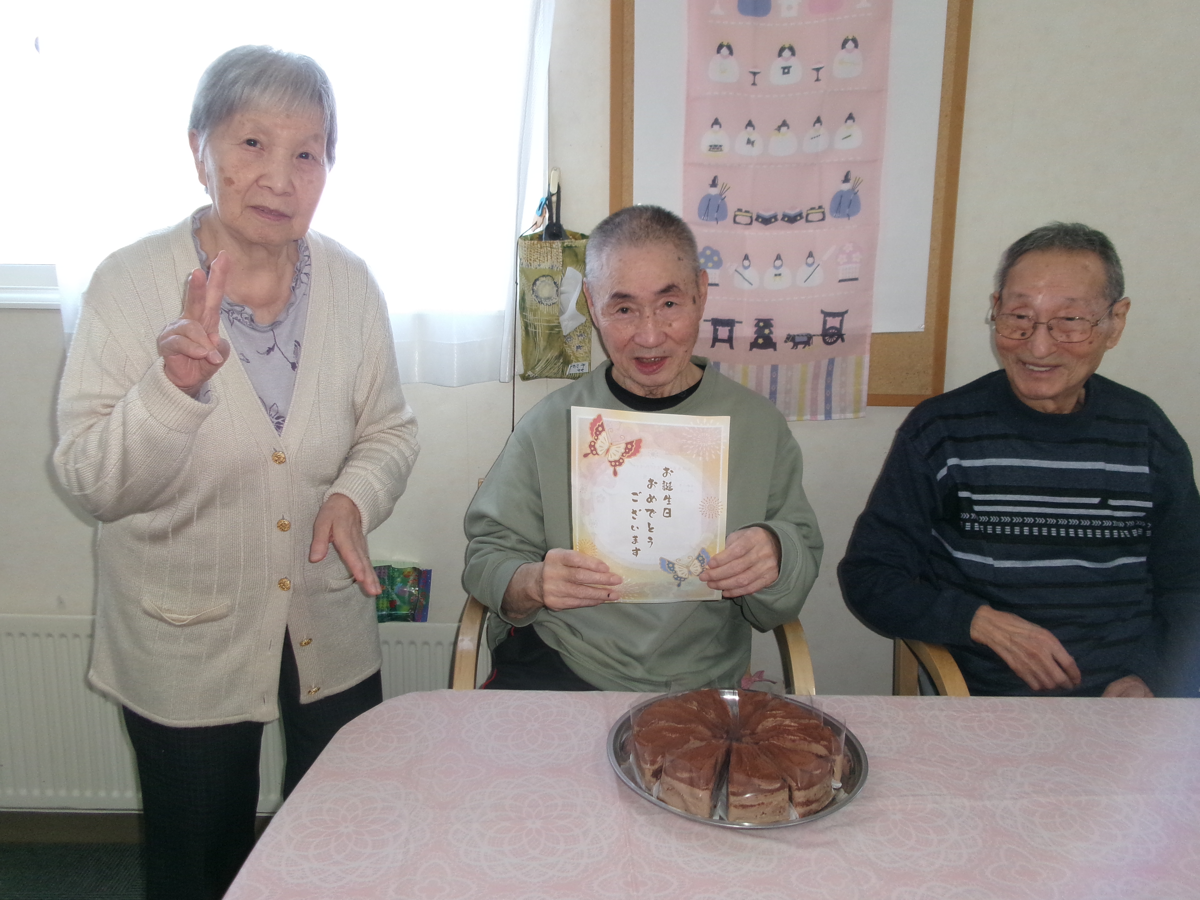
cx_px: 600
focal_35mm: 28
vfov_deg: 49.7
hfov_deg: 63.4
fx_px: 971
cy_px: 450
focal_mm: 5.1
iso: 200
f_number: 3.9
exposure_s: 1/34
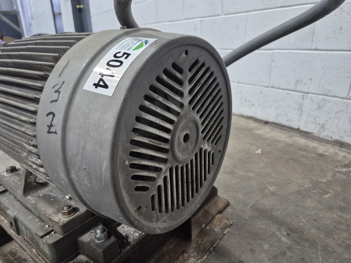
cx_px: 176
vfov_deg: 58.9
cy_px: 132
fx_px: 233
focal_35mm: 23
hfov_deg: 73.9
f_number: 1.8
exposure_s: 1/120
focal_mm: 5.4
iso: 400
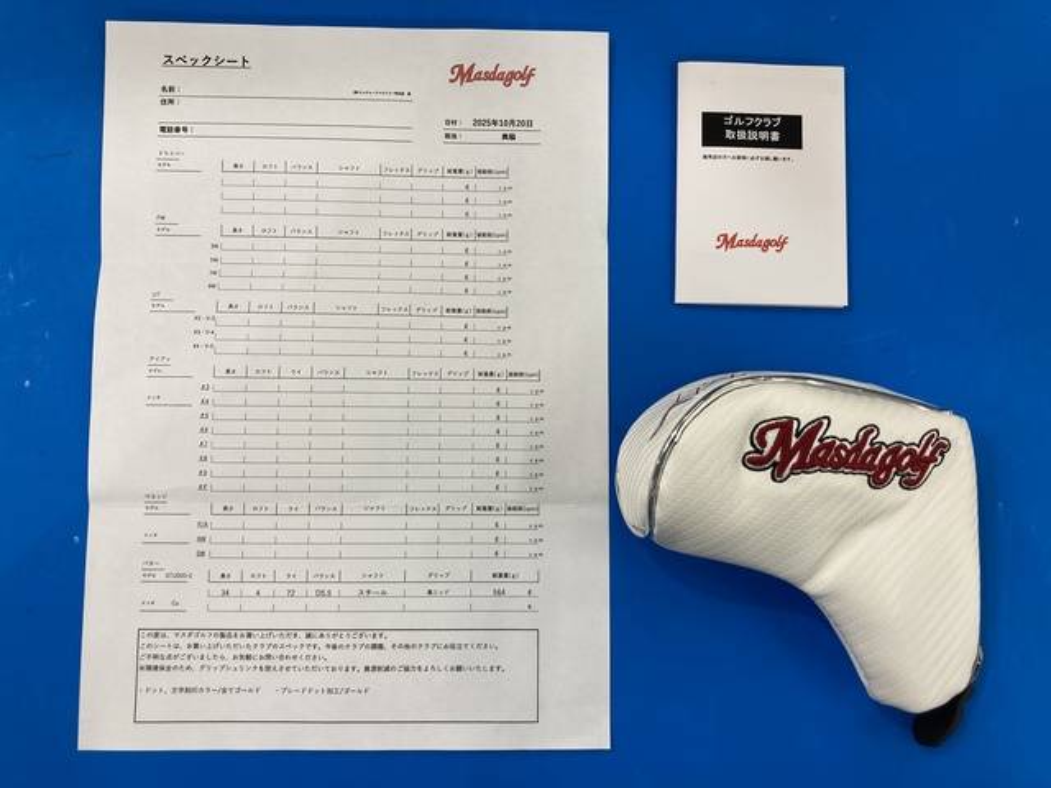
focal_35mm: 28
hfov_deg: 63.4
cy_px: 394
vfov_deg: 49.7
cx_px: 526
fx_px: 850
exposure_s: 1/100
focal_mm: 3.99
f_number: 1.8
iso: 40
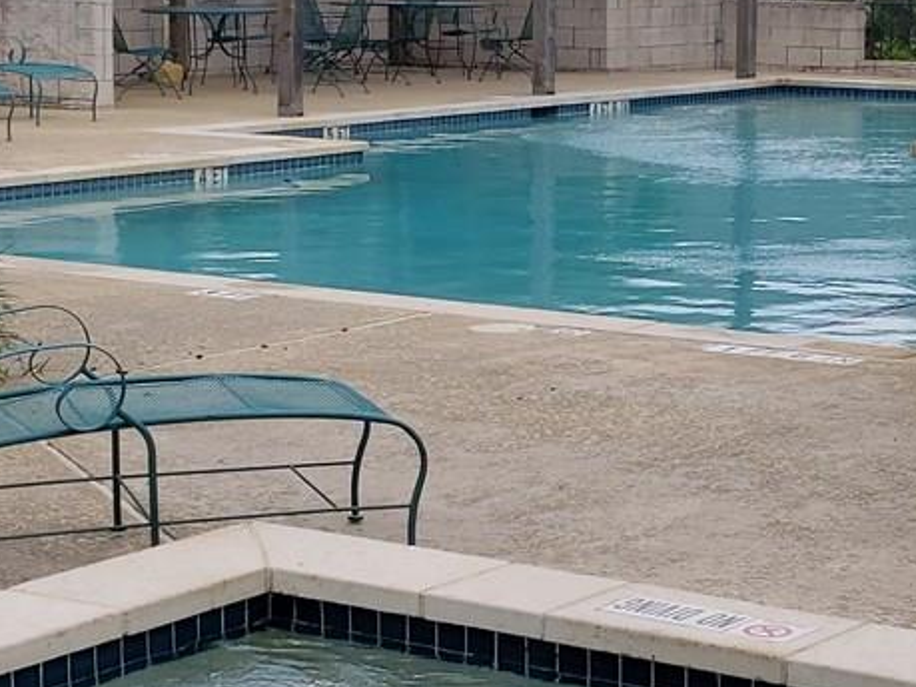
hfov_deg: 32.8
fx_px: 1534
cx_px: 639
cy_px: 296
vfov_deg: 25.2
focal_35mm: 58
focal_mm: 4.3
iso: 50
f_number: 2.4
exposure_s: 1/768
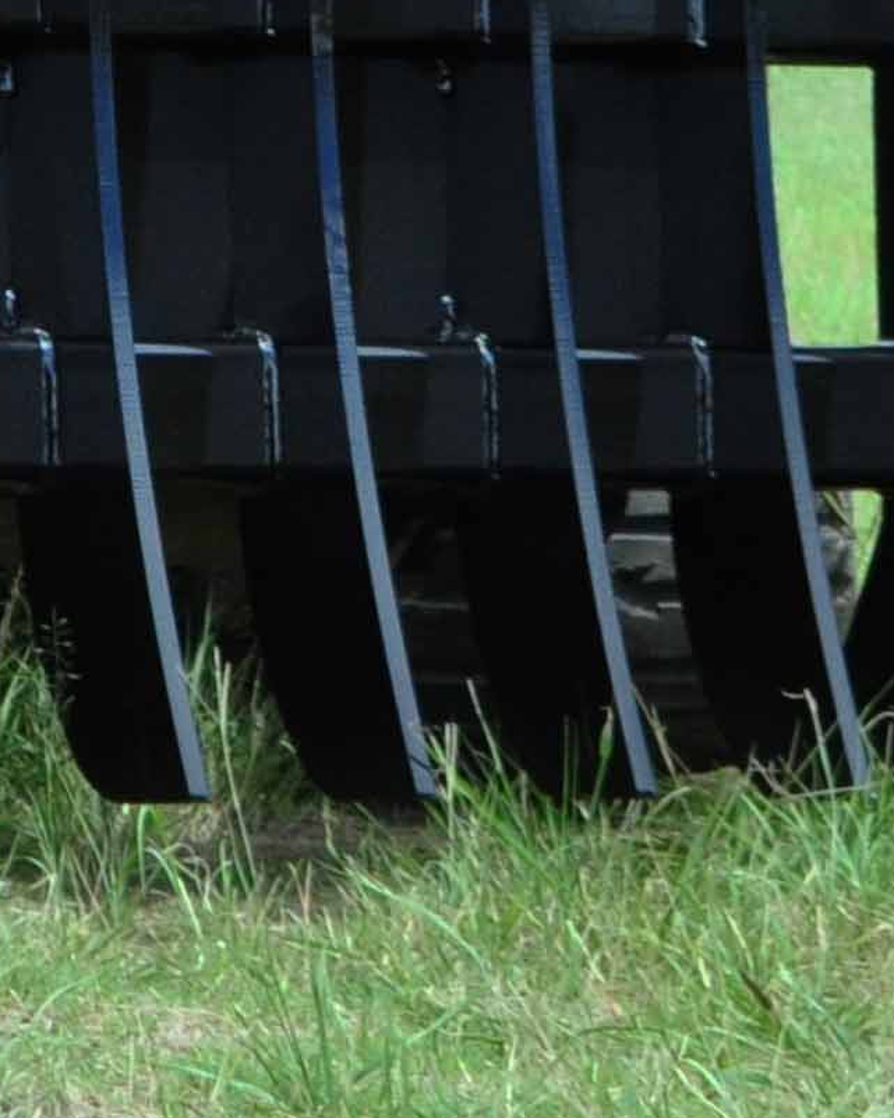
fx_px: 12939
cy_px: -546
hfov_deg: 3.9
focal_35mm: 391
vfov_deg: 4.9
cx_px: -614
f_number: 10
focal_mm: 52
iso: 800
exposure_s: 1/400
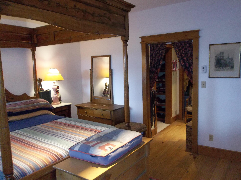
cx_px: 121
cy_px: 93
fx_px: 195
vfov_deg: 49.6
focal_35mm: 28
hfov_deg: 63.5
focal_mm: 4.9
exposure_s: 1/30
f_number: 3.5
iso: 320
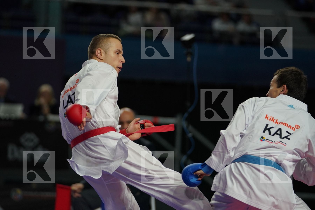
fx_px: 2284
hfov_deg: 7.9
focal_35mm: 261
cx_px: 158
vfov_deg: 5.3
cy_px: 105
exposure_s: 1/1000
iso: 800
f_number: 2.8
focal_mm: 174
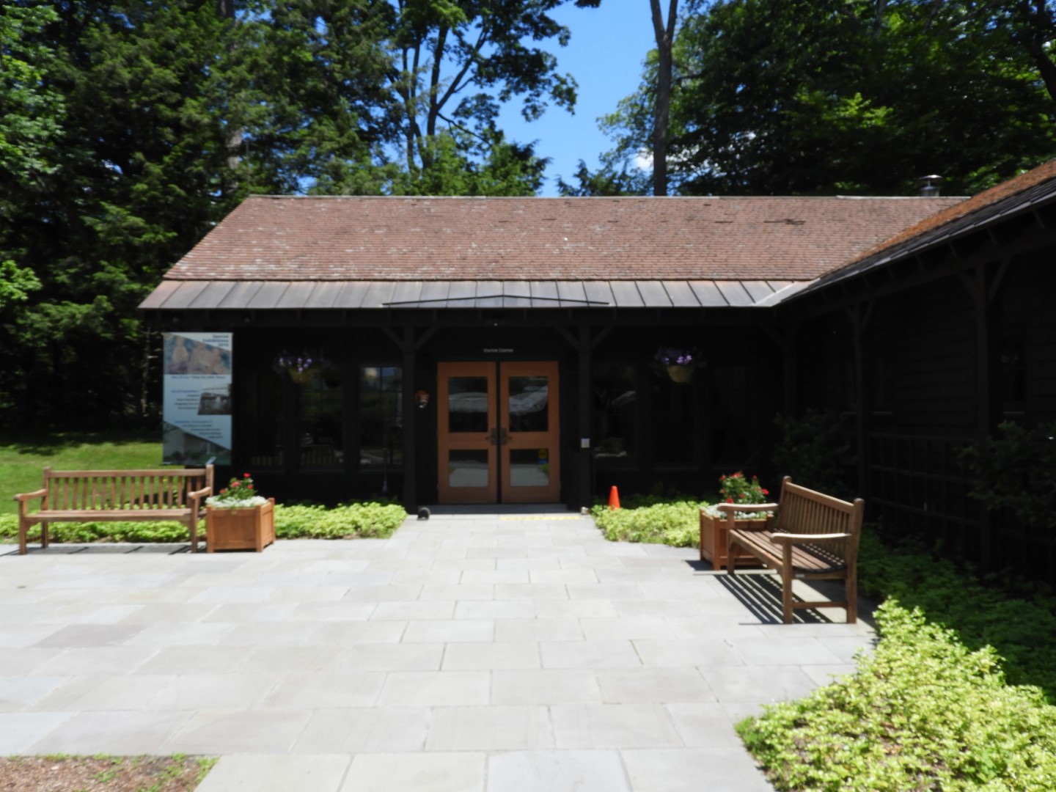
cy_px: 396
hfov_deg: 60.0
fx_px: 915
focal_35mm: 30
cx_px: 528
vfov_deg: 46.8
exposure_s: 1/800
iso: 100
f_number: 3.5
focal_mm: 5.4
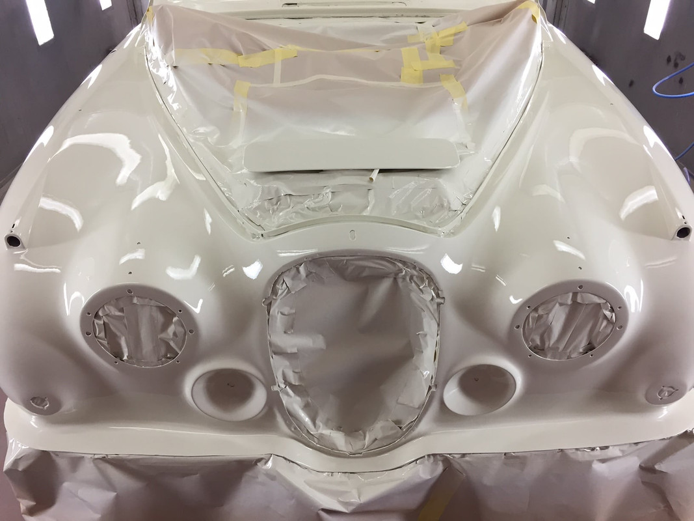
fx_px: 581
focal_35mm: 29
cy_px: 260
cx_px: 347
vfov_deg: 48.2
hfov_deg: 61.7
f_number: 2.2
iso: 40
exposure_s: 1/33
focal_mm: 4.15
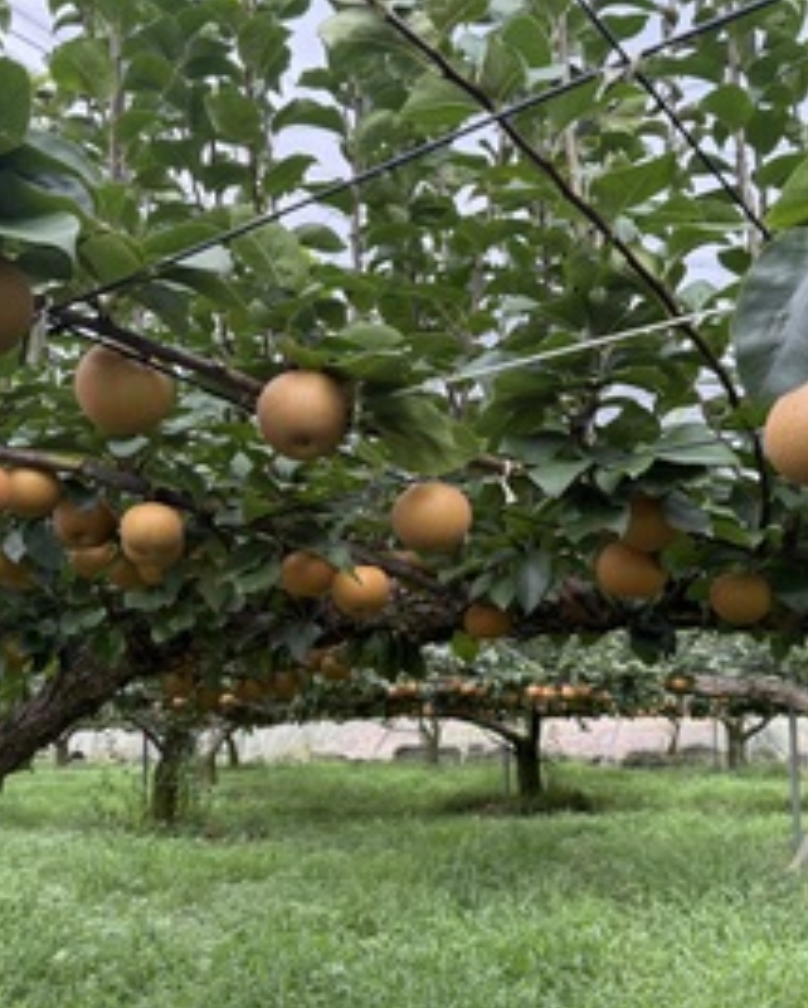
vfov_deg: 43.7
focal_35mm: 42
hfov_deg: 35.5
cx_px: 311
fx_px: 1254
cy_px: 574
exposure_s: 1/318
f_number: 1.78
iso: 100
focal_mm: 6.76
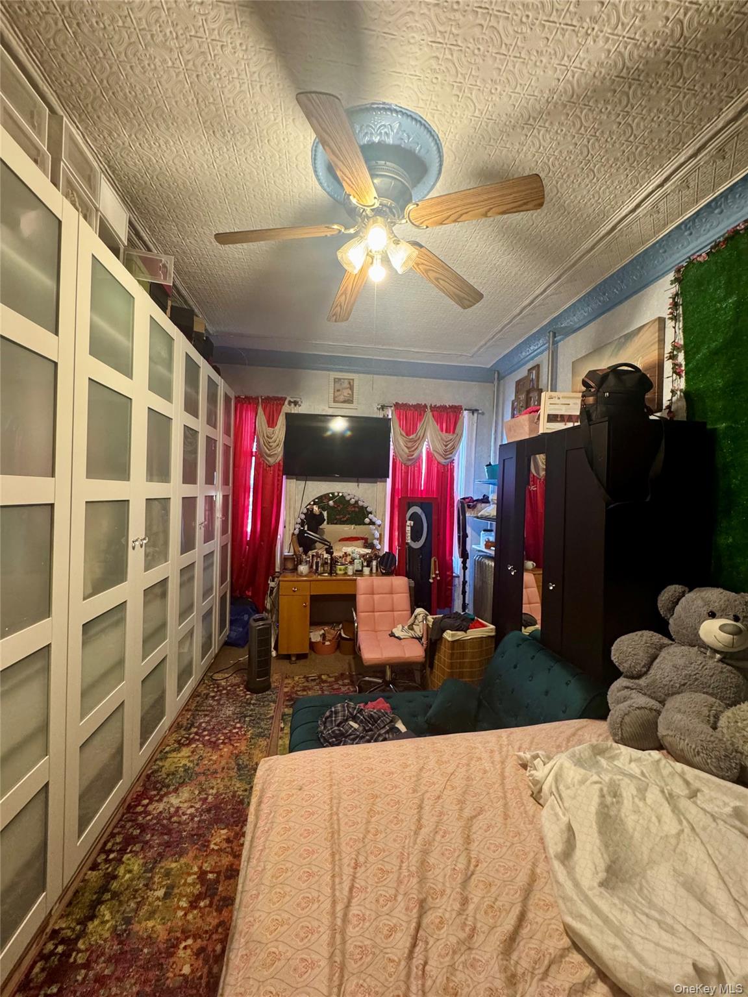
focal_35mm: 14
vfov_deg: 102.1
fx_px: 403
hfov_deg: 85.7
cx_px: 374
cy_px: 498
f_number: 2.2
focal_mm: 2.22
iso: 640
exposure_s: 1/60
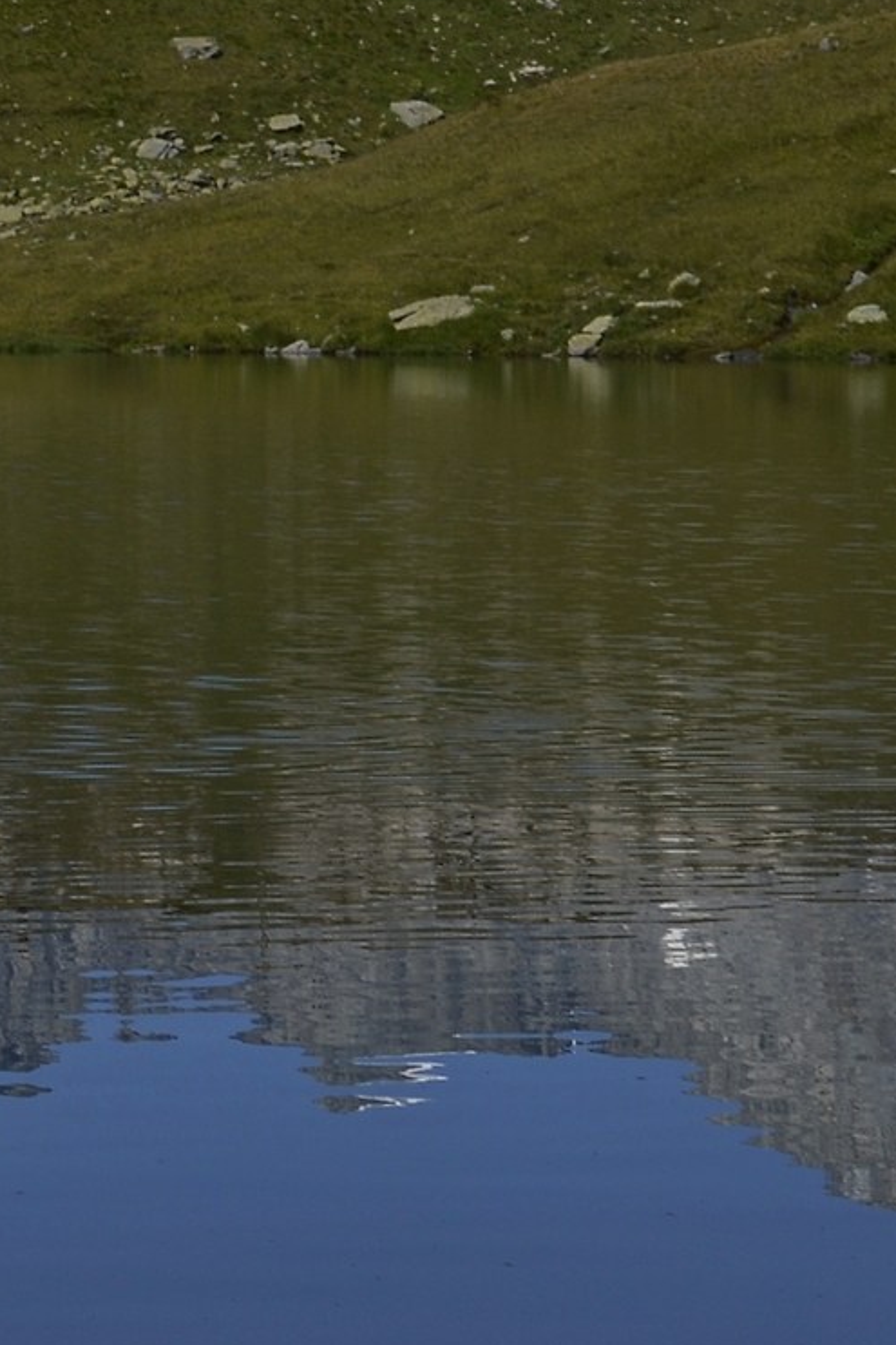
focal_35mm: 184
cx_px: -1090
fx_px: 6872
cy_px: 280
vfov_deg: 11.1
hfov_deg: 7.1
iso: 100
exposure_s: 1/200
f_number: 16
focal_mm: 38
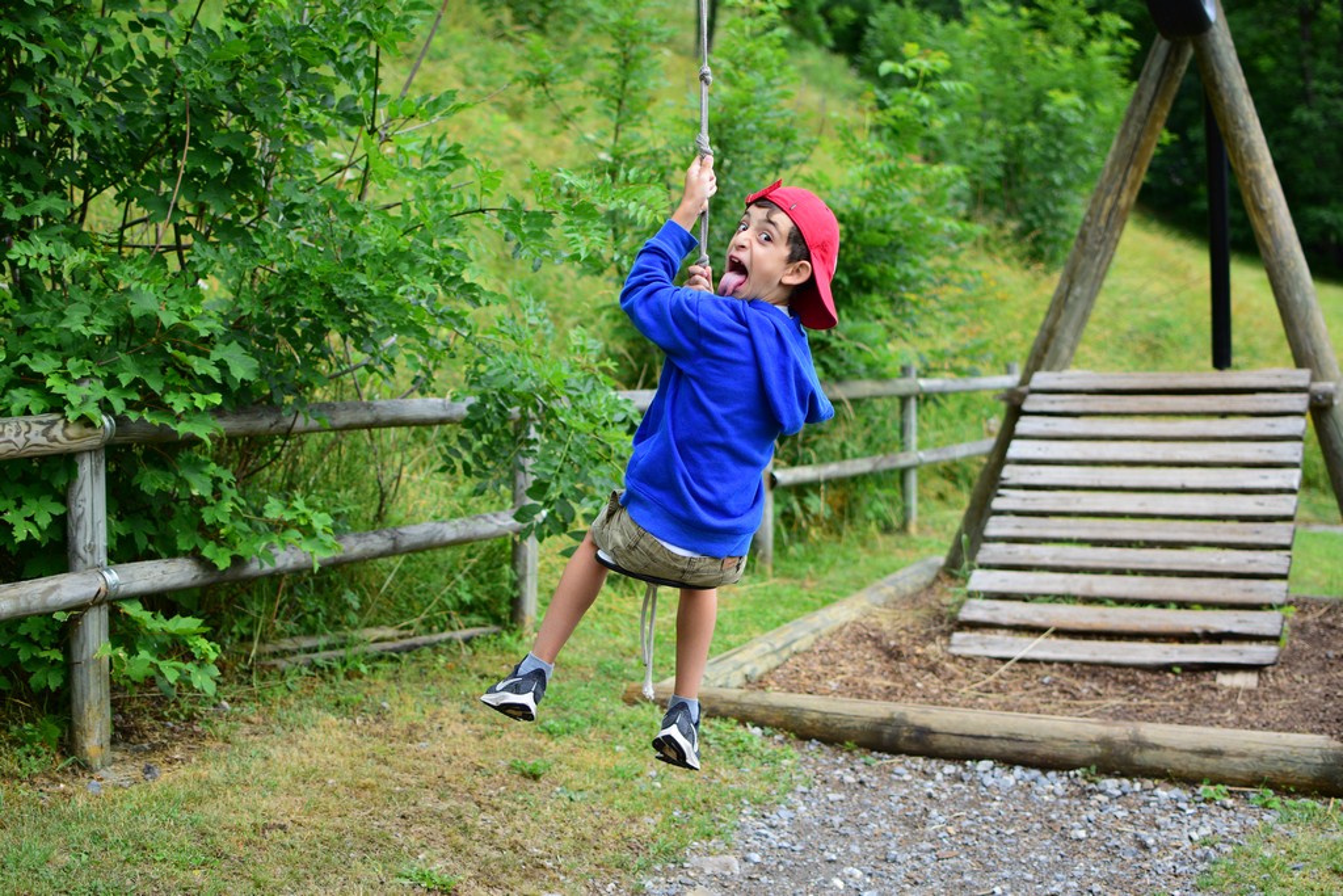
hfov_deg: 37.8
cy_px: 448
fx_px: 1959
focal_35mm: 52
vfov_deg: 25.8
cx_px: 672
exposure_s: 1/1250
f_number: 2.2
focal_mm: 35
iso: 200
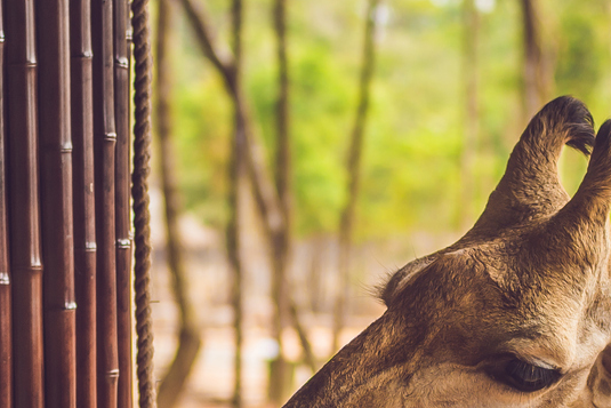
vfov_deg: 6.9
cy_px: 444
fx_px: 3361
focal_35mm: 198
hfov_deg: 10.4
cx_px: 308
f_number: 2.8
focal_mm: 50
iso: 200
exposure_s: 1/800
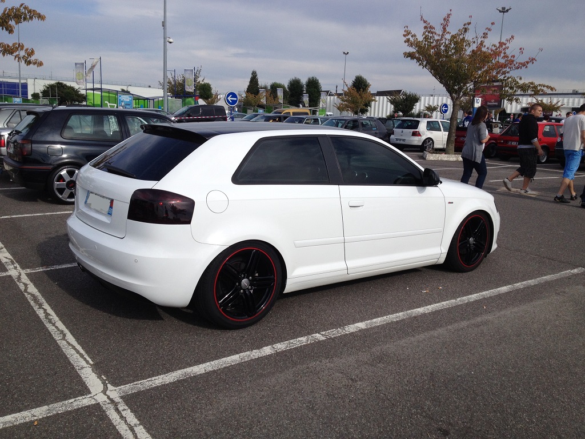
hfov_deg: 52.6
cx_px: 292
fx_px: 591
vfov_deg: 40.7
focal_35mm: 35
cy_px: 220
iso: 50
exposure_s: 1/1783
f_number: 2.4
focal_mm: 4.28
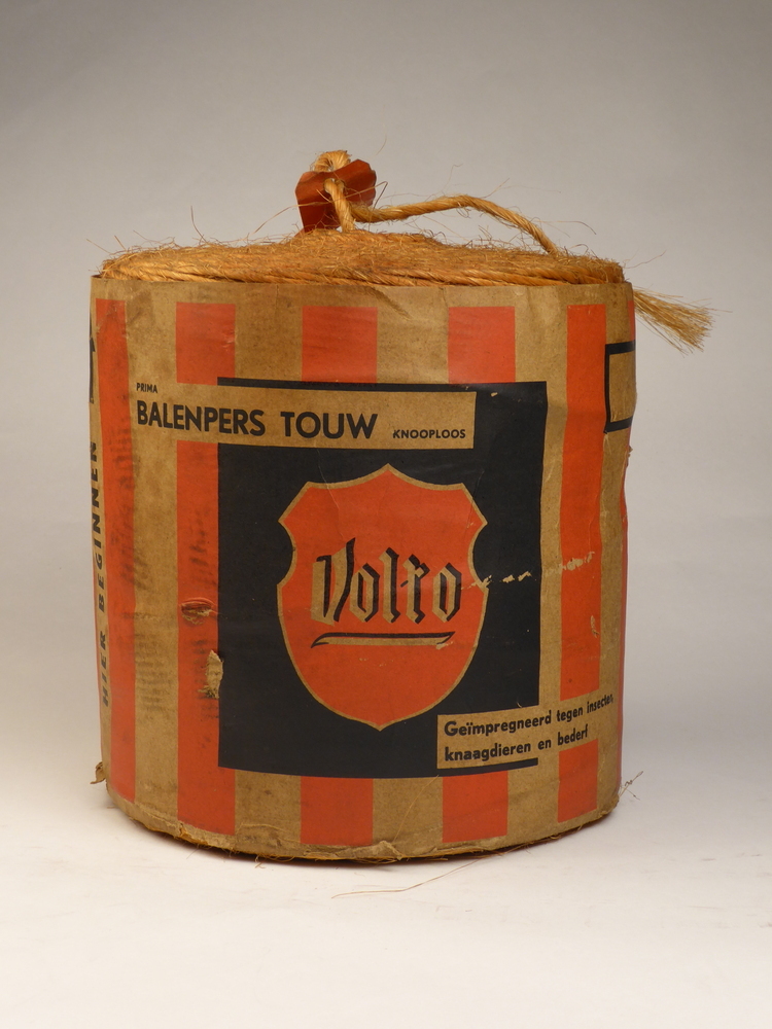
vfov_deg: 29.8
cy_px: 514
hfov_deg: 22.6
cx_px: 386
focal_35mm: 65
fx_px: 1933
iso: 100
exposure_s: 1/30
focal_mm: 11.7
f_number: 4.4
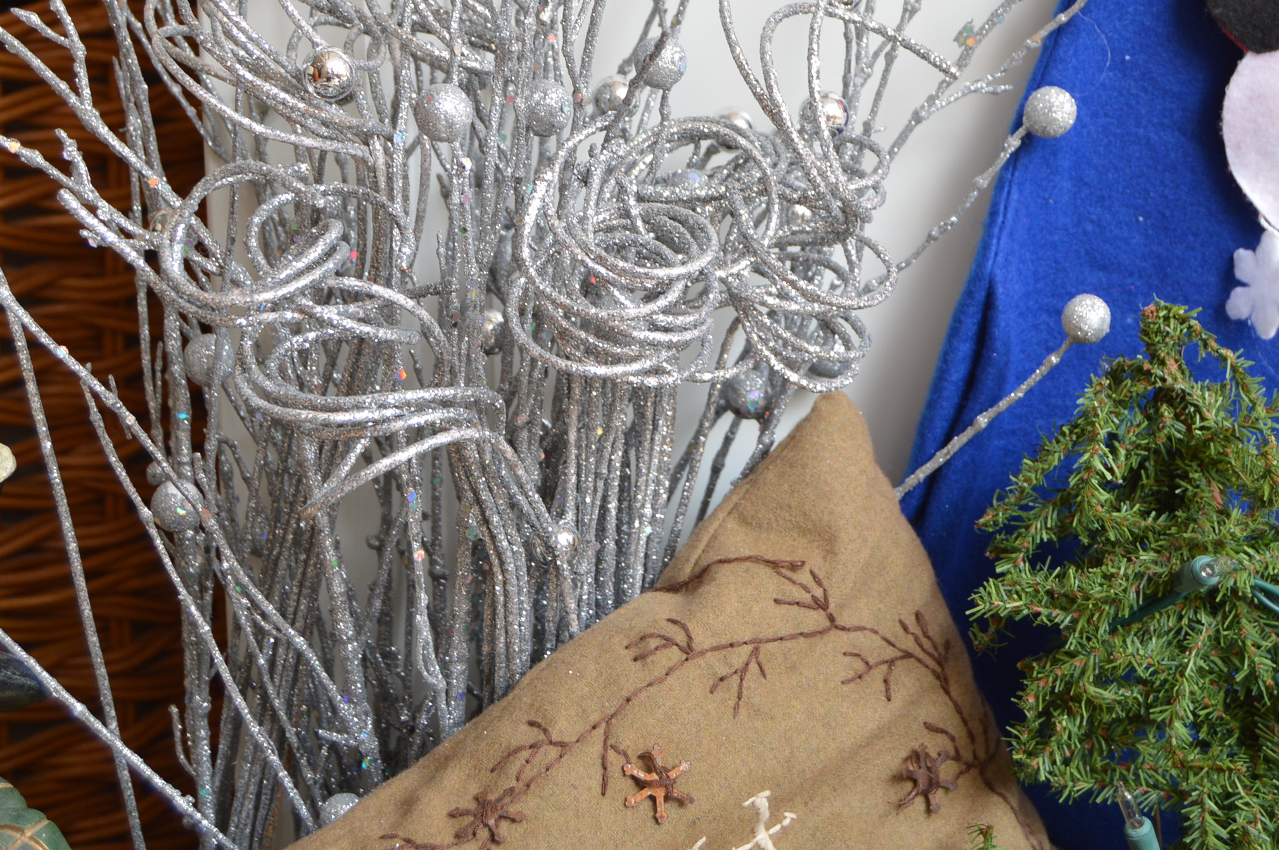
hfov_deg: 26.7
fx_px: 2697
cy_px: 223
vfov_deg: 17.8
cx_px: 712
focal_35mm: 76
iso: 200
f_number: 4.5
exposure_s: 1/160
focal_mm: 34
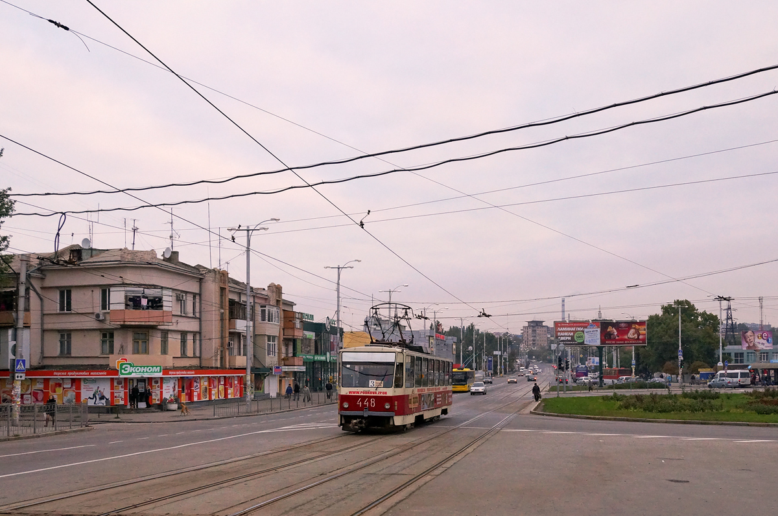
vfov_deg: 39.9
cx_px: 389
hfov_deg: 57.3
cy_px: 258
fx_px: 712
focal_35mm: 33
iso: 800
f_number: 6.3
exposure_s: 1/320
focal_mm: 22
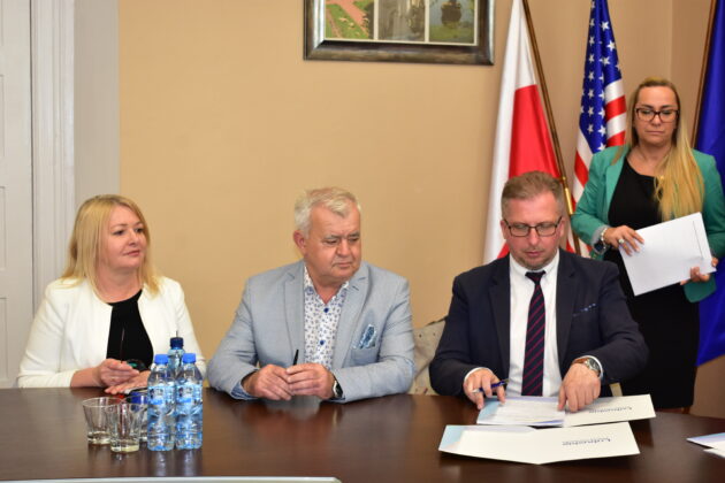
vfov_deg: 23.8
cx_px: 362
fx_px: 1148
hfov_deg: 35.1
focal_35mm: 57
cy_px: 242
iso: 1600
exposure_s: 1/160
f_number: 5
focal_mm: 38
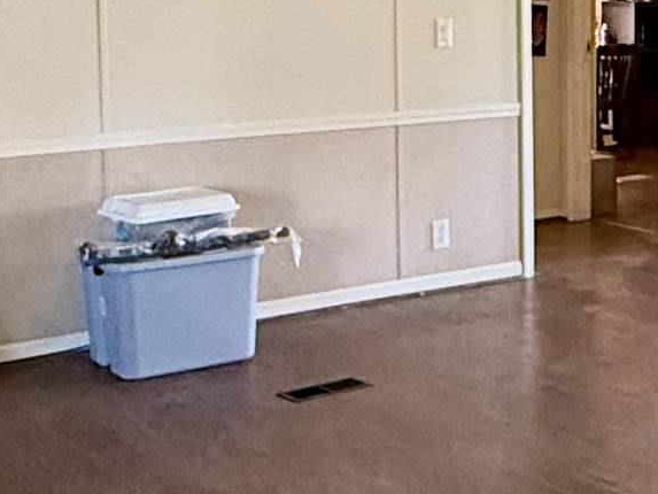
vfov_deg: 19.4
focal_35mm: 75
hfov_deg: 24.8
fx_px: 1426
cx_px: 659
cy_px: 80
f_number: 2.2
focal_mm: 2.22
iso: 320
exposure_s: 1/60
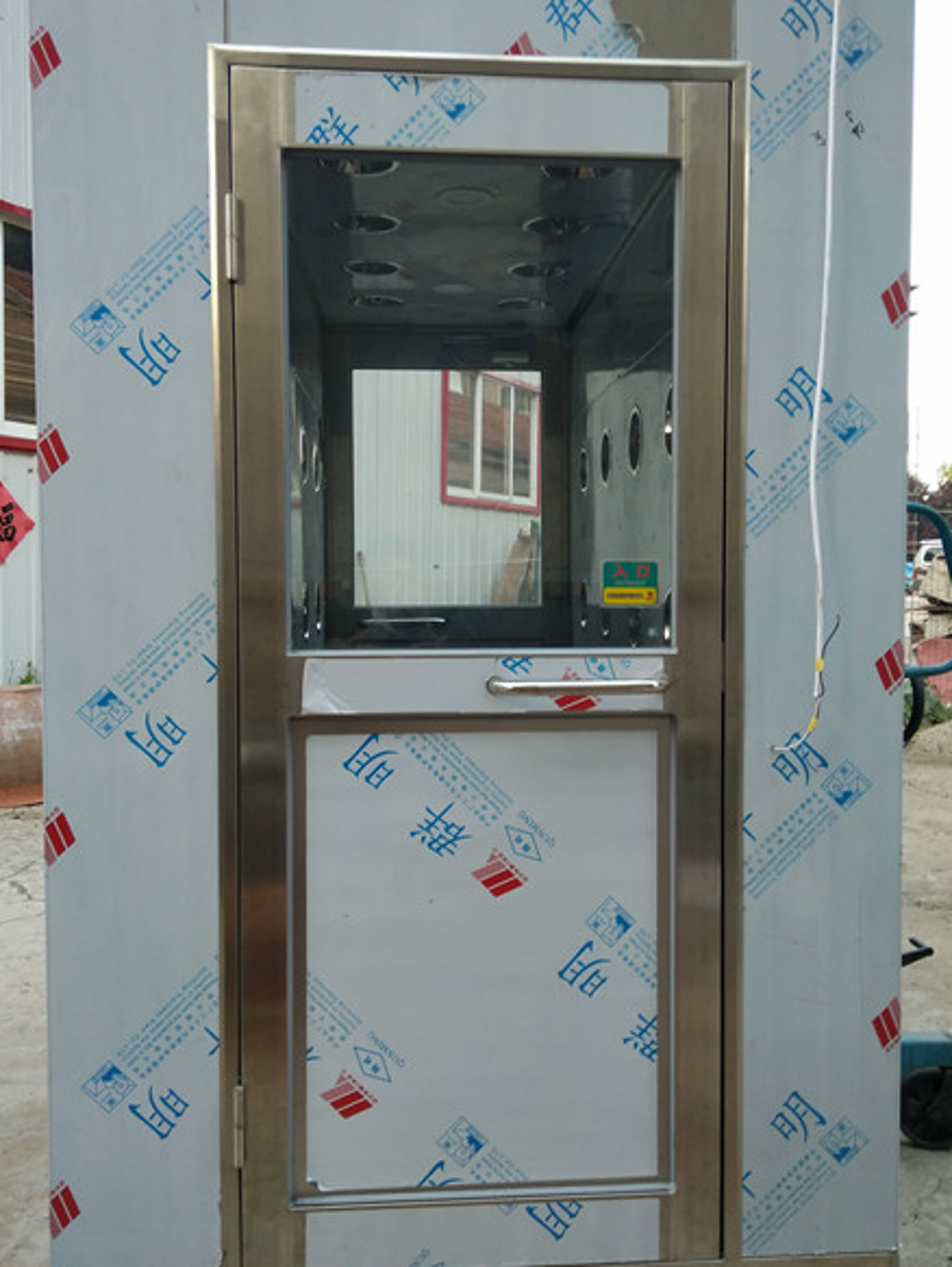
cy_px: 628
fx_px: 879
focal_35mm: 24
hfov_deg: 56.9
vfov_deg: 71.6
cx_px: 489
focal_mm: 3.66
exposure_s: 1/33.3
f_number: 2.2
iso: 57
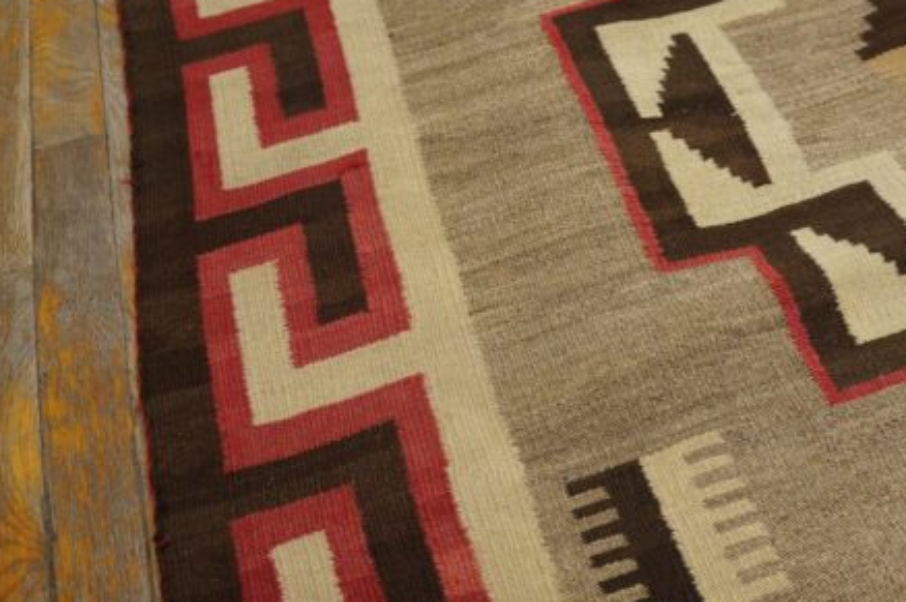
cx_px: 598
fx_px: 930
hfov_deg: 51.1
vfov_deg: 35.8
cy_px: 282
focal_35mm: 37
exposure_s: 1/160
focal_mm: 18
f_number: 4
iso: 2500
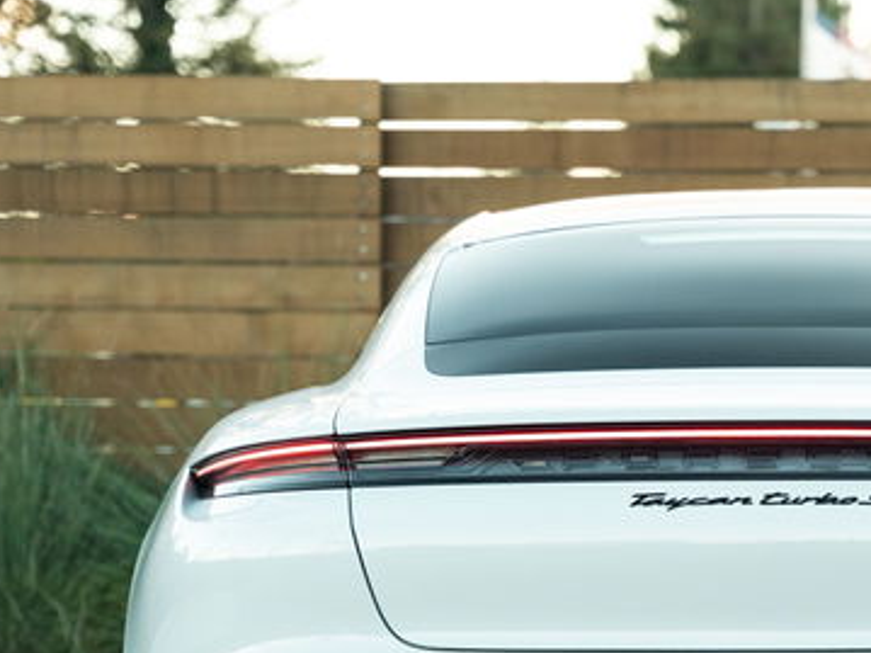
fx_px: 3622
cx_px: 776
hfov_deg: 13.6
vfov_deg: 10.3
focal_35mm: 144
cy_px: 543
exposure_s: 1/80
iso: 200
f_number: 2.8
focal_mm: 70
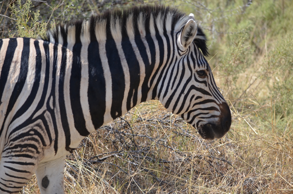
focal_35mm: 232
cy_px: 97
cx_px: 146
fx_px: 1889
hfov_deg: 8.9
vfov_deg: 5.9
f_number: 5.6
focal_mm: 155
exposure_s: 1/500
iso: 200
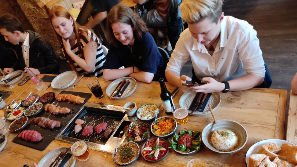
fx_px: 221
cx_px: 145
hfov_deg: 67.9
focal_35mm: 28
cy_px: 111
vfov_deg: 41.0
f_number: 1.89
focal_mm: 5.43
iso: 850
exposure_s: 1/33
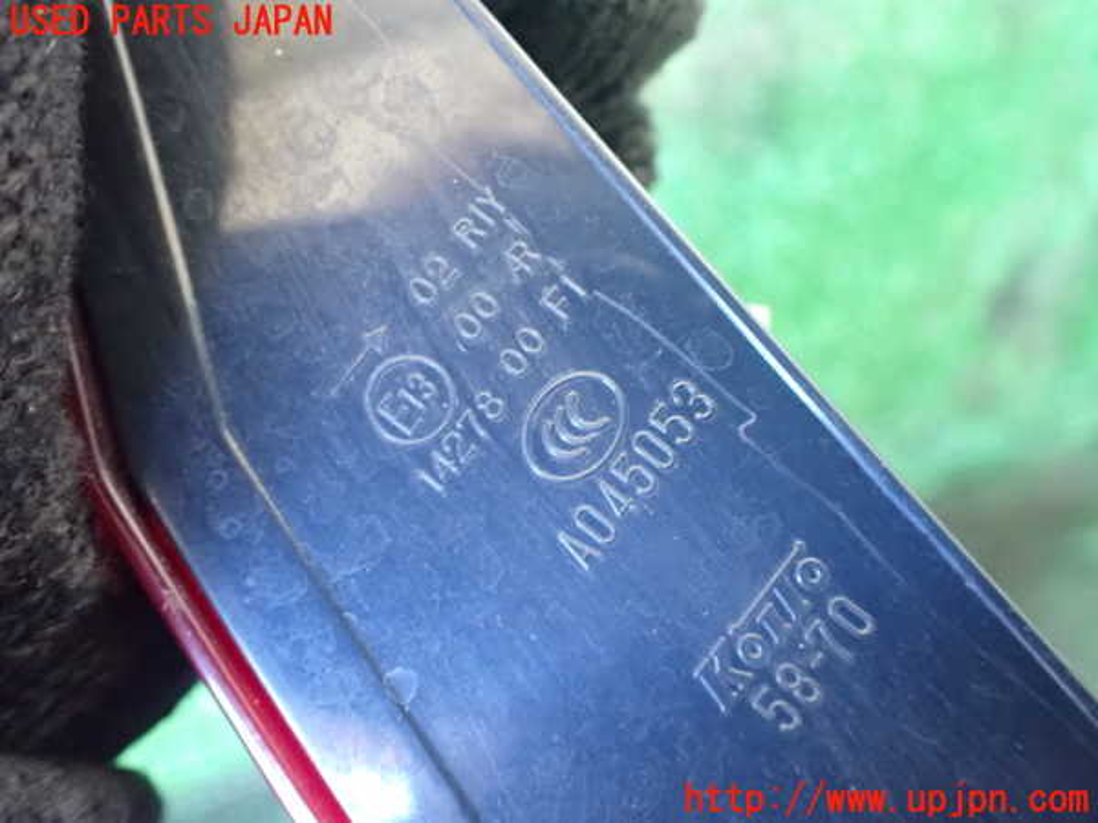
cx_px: 549
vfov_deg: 46.8
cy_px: 412
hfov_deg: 60.0
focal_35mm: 30
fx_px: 952
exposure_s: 1/30
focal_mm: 5.4
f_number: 2.3
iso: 1600
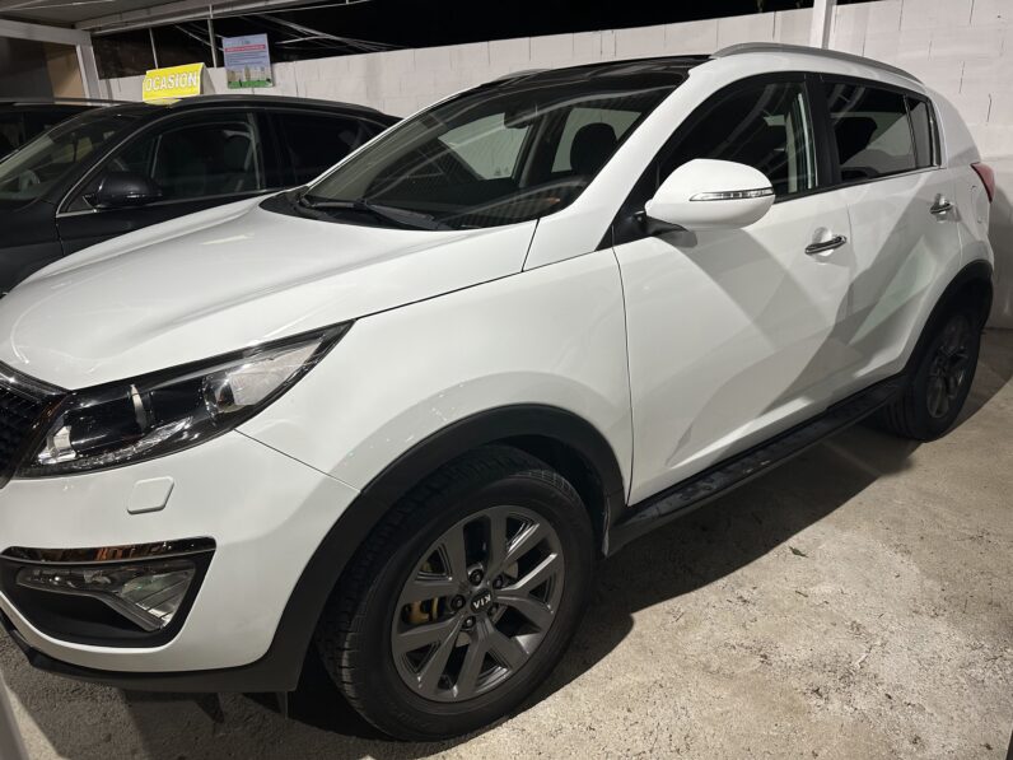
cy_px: 380
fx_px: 702
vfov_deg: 56.8
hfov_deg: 71.6
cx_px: 506
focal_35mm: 24
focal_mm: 6.86
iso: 125
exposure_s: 1/50
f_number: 1.78
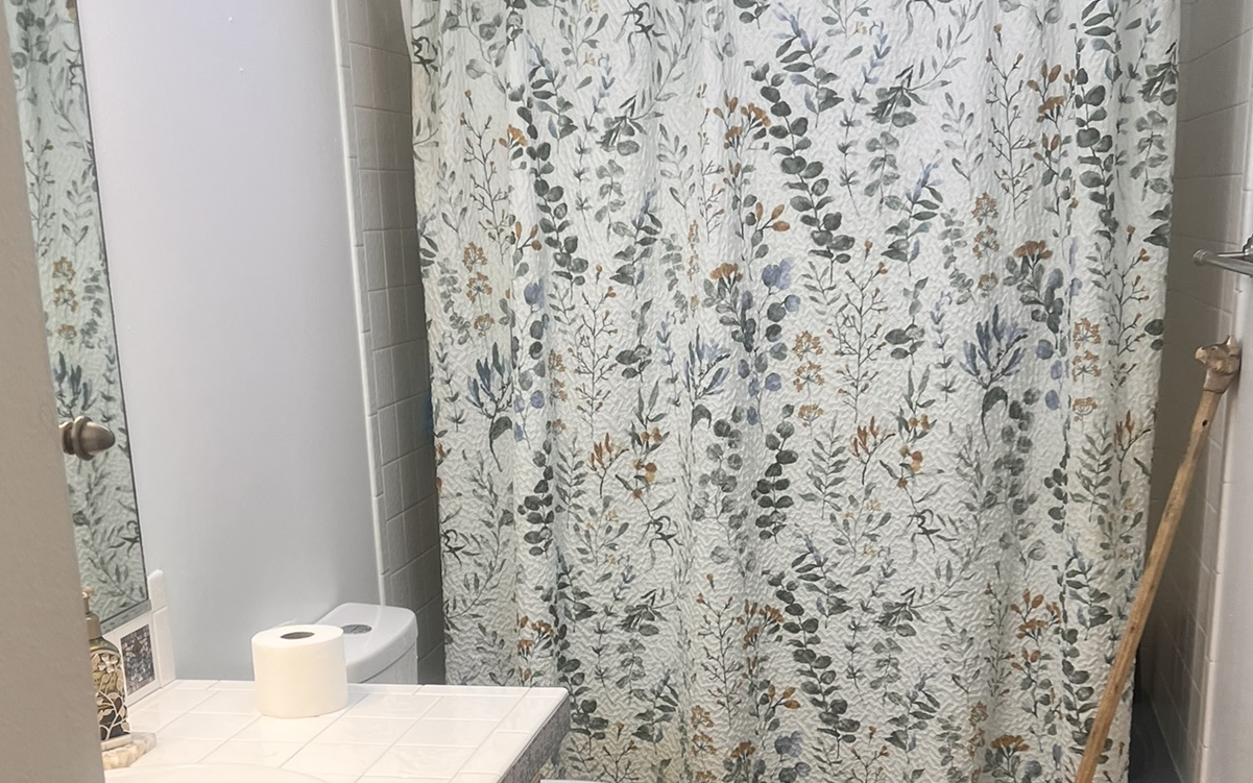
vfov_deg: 26.5
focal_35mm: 47
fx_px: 1605
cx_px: 473
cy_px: 707
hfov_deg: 42.3
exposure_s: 1/120
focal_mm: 5.7
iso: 80
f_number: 1.5
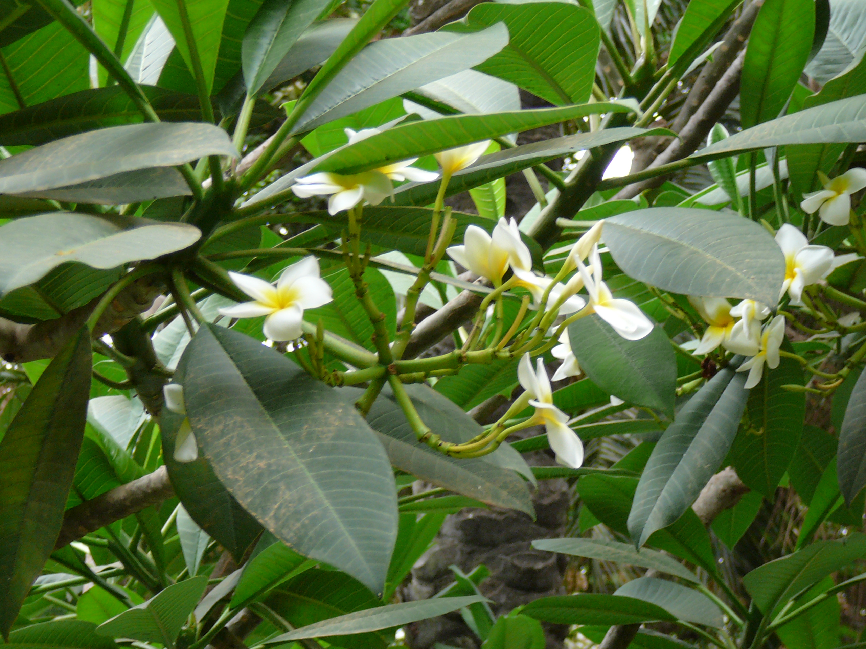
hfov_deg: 17.6
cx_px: 433
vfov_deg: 13.2
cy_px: 324
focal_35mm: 112
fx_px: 2802
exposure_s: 1/60
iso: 100
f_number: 3.9
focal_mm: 16.6
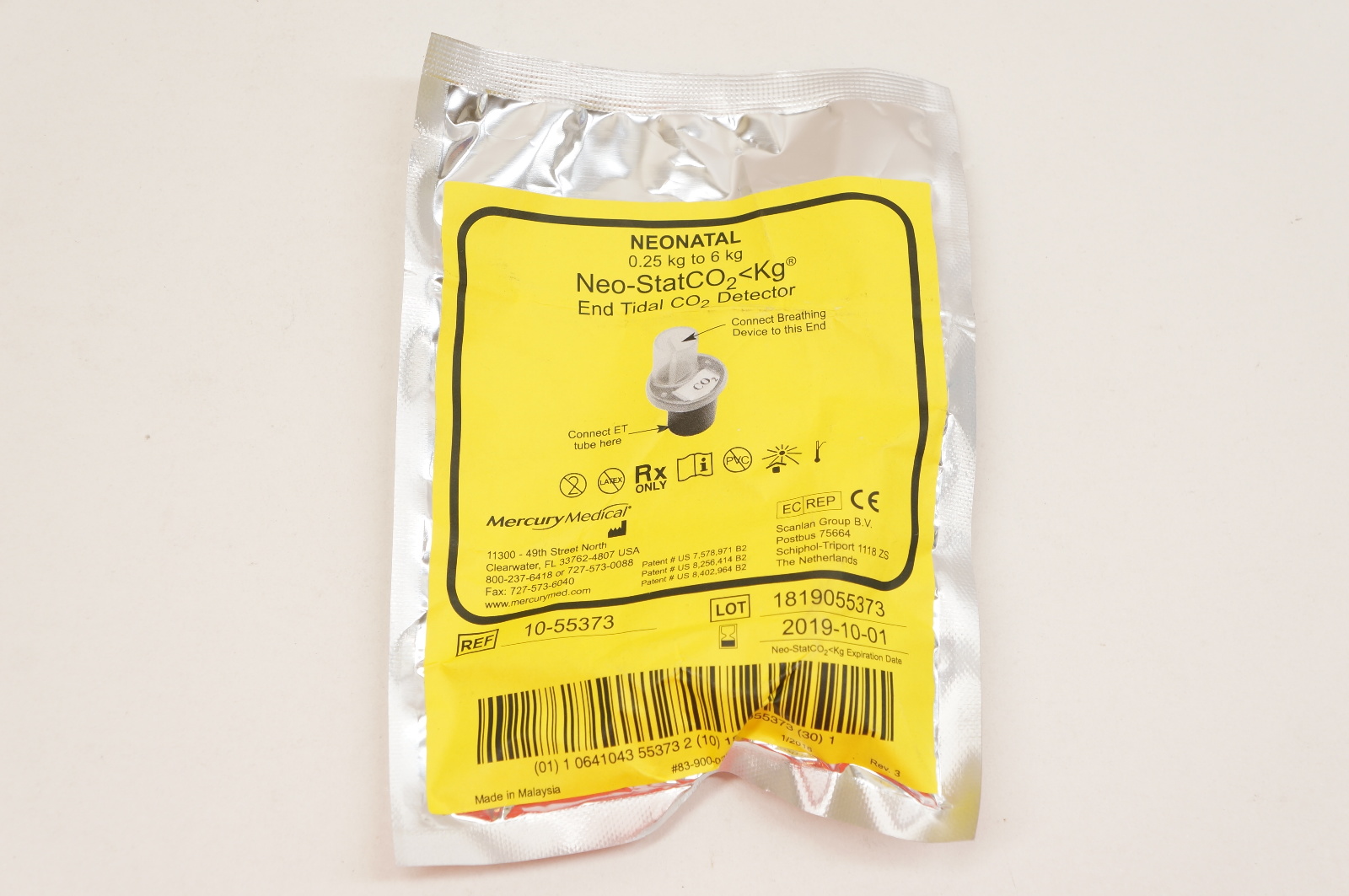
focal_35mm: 58
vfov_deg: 23.1
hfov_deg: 34.2
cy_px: 448
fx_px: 2190
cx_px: 674
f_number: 7.1
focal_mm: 39
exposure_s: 1/60
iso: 400
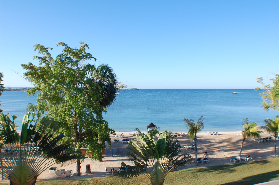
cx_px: 140
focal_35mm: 34
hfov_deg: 55.2
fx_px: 267
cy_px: 92
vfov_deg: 38.3
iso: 200
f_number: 8
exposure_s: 1/250
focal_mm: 23
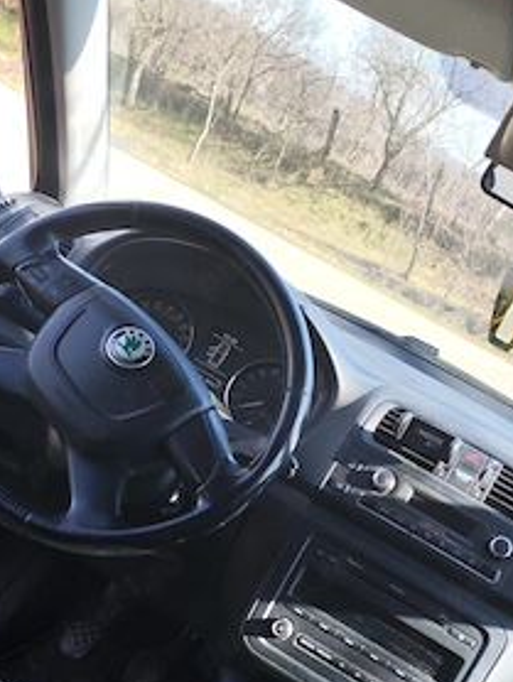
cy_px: 464
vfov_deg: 40.6
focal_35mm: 46
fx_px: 908
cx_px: 361
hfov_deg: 31.2
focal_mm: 6.19
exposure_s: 1/159
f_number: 1.65
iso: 50
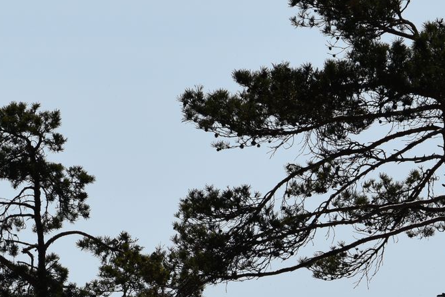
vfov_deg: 1.9
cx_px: 263
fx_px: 8965
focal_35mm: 725
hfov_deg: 2.8
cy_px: 288
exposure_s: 1/1250
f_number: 9
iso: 200
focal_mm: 170
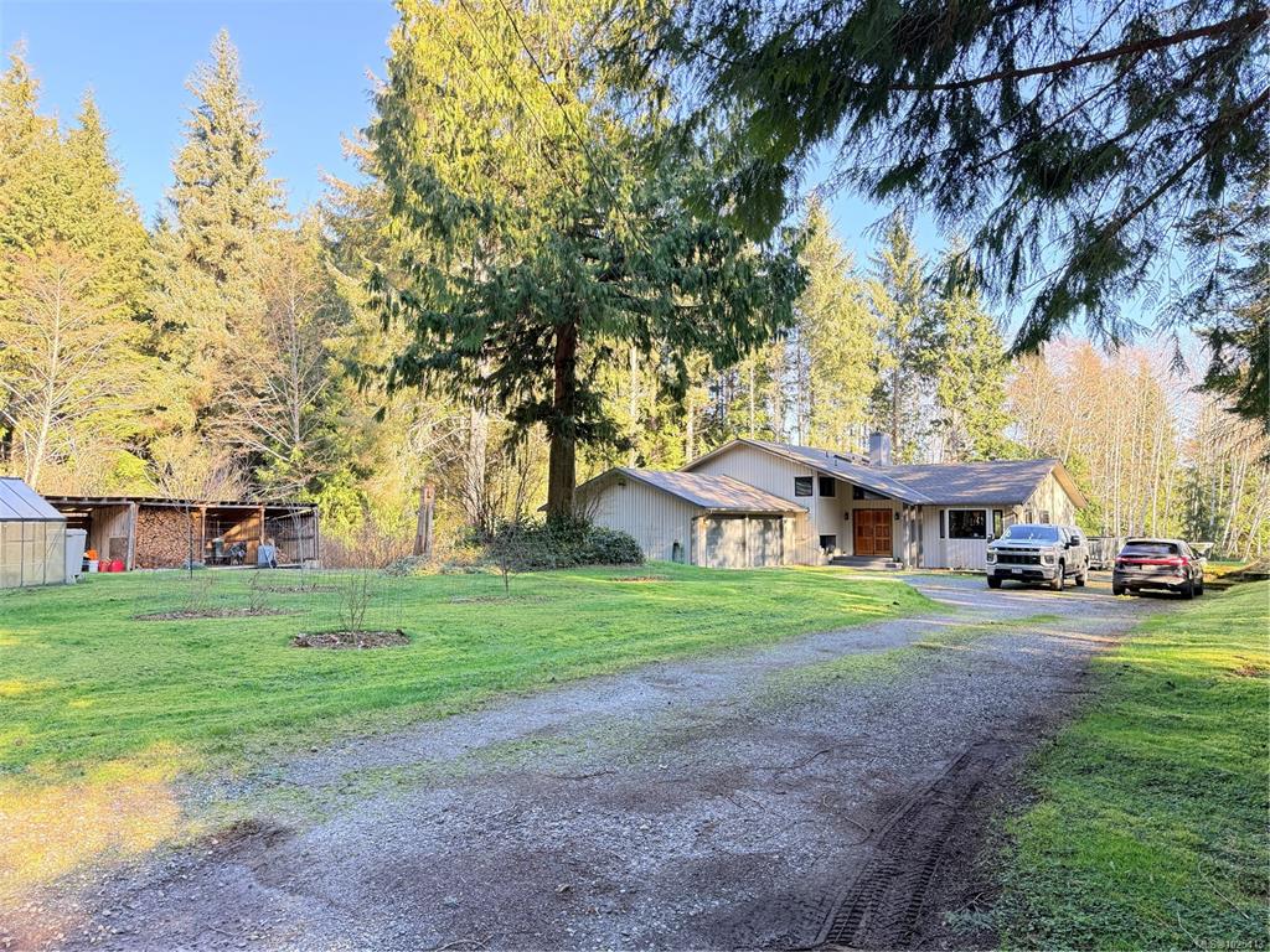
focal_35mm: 24
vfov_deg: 56.8
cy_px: 476
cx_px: 635
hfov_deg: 71.6
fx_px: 881
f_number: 1.78
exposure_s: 1/234
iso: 200
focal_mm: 6.76
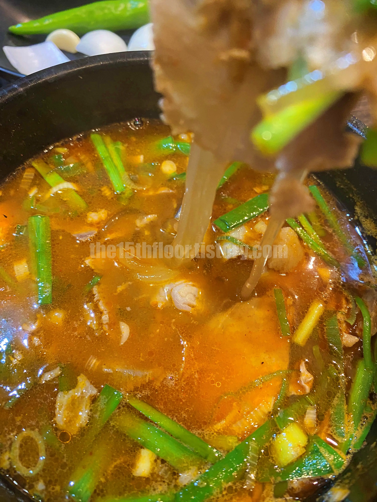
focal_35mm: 25
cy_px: 251
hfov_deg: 54.9
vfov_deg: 69.4
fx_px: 363
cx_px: 188
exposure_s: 1/40
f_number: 1.8
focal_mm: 4.25
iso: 400
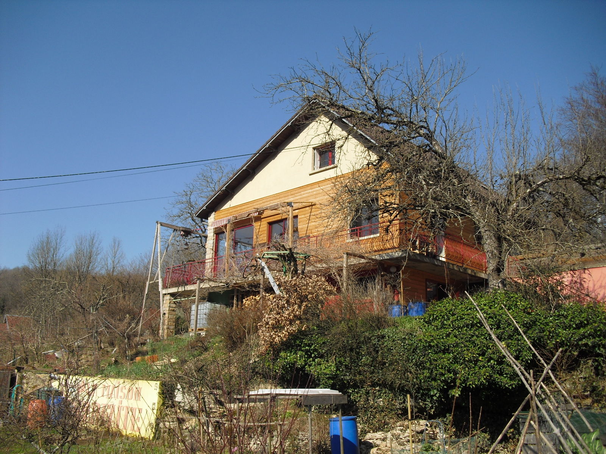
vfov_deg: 39.7
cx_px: 303
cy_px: 227
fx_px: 630
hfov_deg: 51.4
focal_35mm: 36
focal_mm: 6.3
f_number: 7.8
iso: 64
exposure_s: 1/125
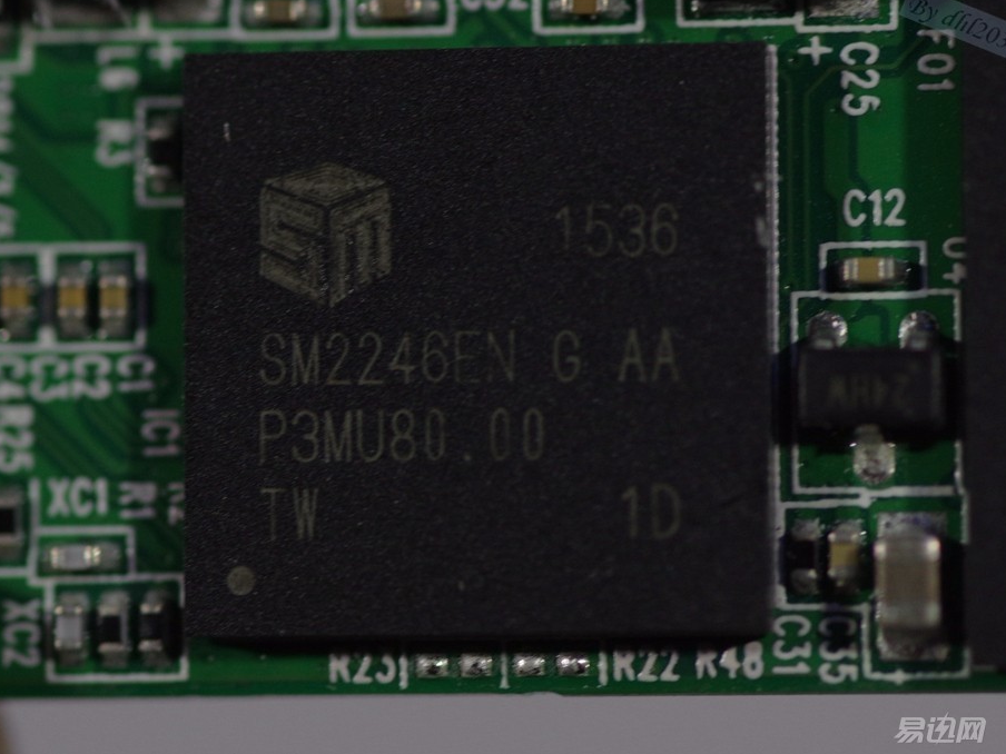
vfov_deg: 10.1
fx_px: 4272
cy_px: 376
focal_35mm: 147
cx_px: 452
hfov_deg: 13.4
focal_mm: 90
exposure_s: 1/60
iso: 800
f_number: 3.5
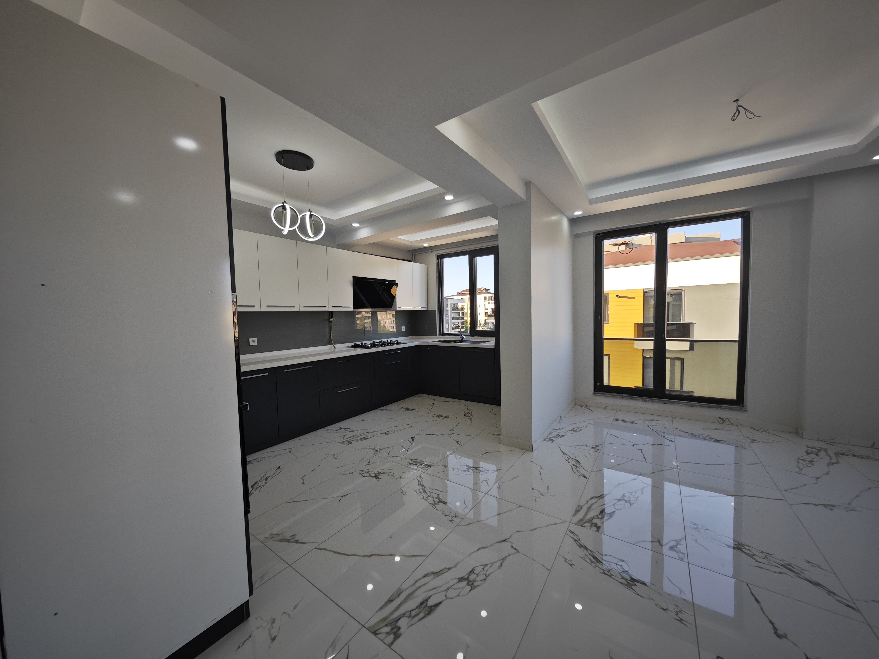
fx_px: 305
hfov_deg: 110.5
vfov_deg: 94.5
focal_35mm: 12
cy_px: 330
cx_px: 440
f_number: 1.8
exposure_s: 1/393
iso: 200
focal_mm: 2.03
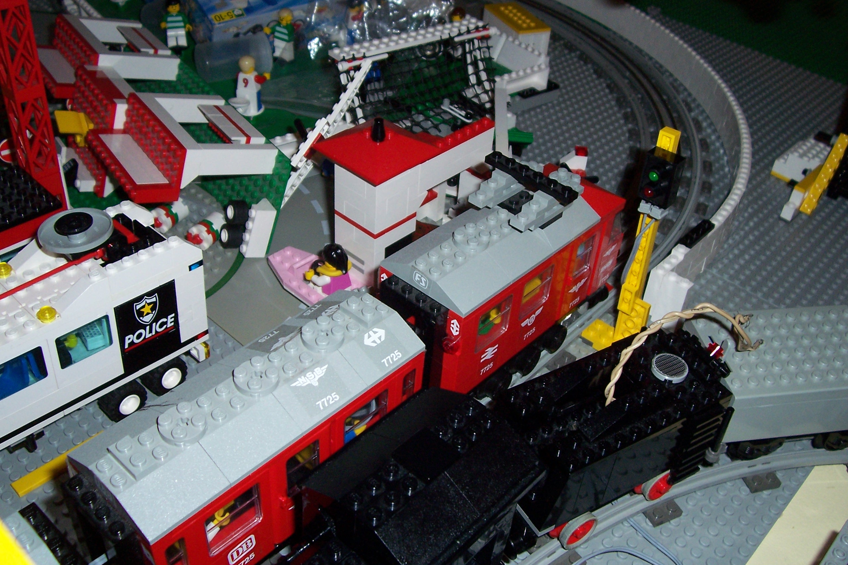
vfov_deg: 38.9
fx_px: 801
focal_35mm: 34
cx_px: 424
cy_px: 282
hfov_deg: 55.8
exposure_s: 1/60
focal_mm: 5.6
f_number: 2.7
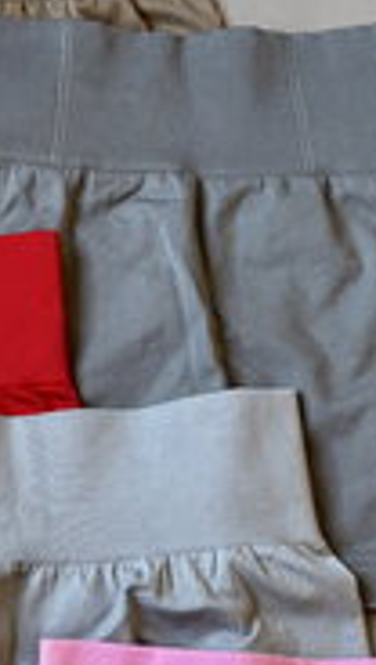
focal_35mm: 82
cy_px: 526
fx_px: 1448
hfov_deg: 14.7
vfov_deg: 25.5
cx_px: 54
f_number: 1.6
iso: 125
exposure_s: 1/121
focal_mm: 5.96
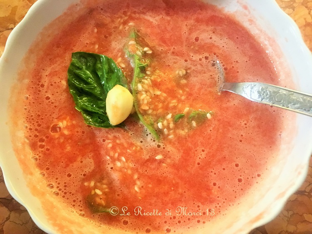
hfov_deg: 61.7
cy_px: 117
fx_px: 261
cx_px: 156
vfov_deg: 48.2
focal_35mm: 29
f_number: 2.2
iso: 320
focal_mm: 4.15
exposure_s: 1/17
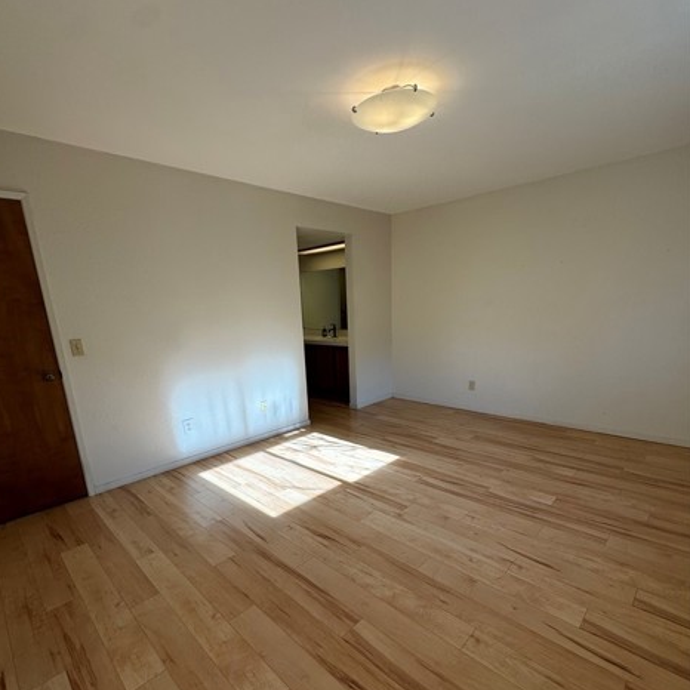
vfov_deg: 83.4
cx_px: 338
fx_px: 383
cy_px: 398
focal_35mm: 17
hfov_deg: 84.0
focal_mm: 2.22
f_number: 2.2
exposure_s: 1/182
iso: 40
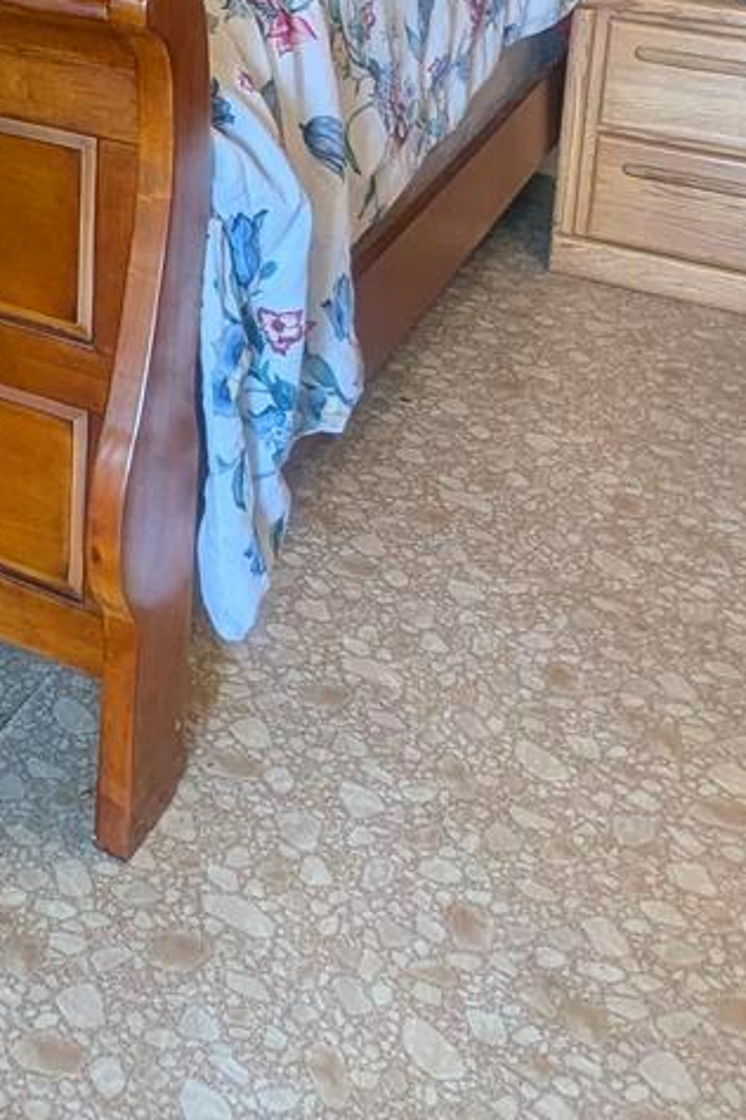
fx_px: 1678
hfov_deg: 22.3
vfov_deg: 32.7
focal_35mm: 54
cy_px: -90
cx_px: -238
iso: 167
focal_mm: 2.35
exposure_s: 1/60
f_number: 2.2
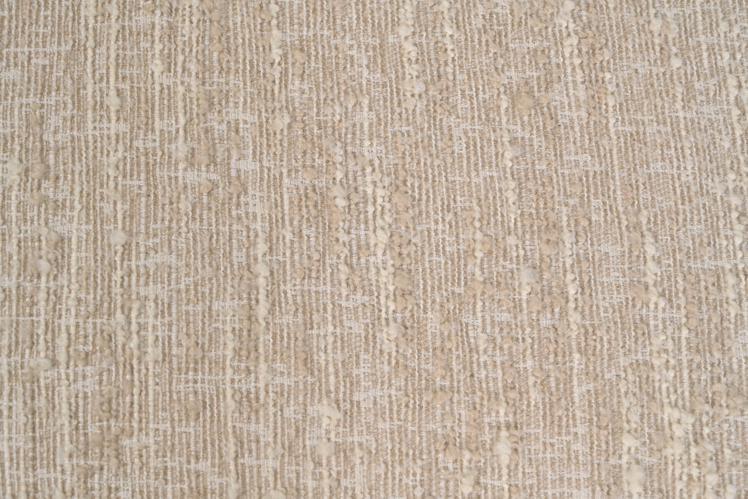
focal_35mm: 63
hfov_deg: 31.9
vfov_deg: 21.6
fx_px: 1309
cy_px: 250
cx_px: 374
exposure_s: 1/60
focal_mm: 63
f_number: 10
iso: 400
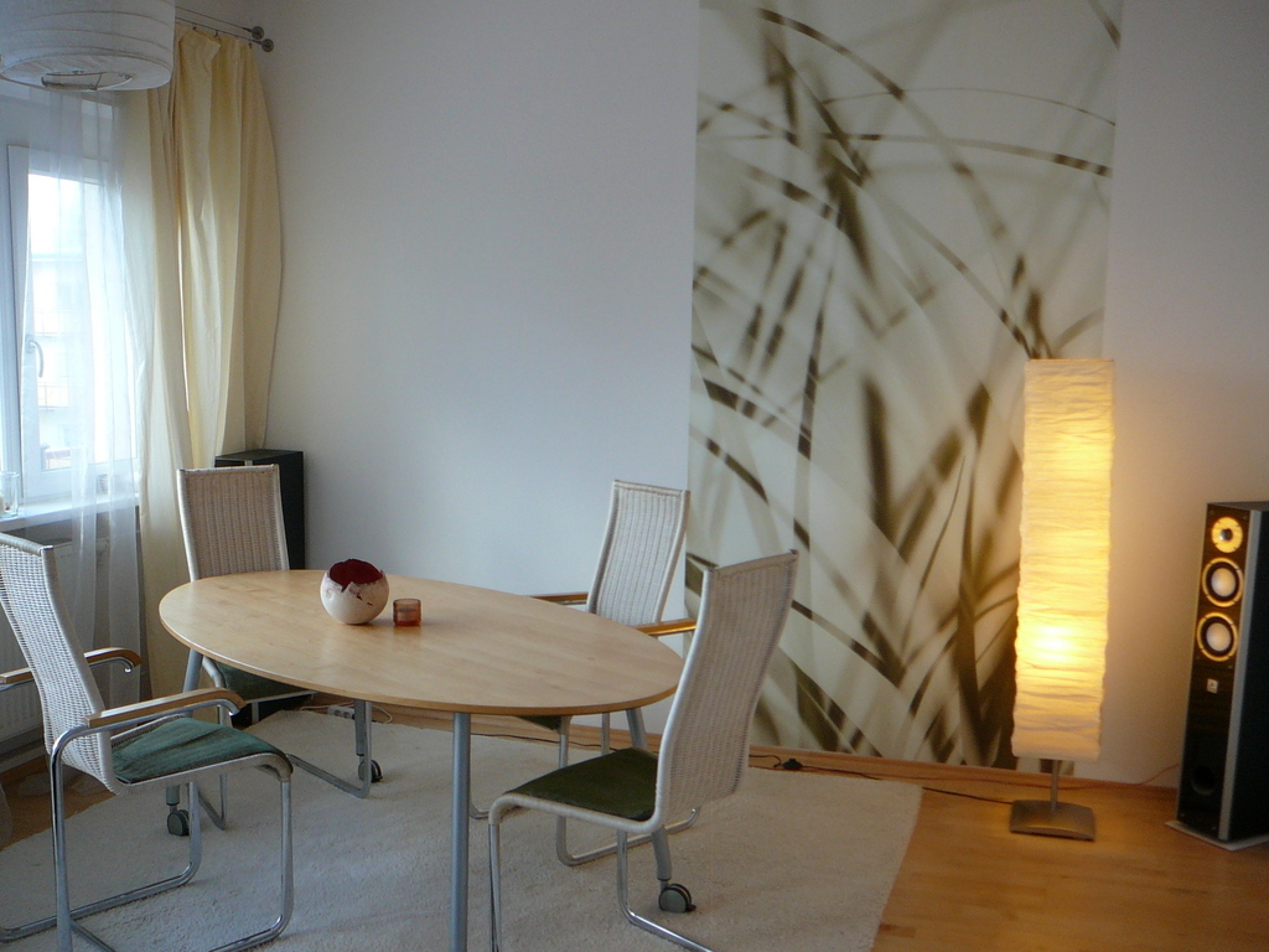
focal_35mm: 35
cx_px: 634
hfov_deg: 52.6
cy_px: 476
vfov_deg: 40.7
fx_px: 1283
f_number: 2.8
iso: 100
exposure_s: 1/40
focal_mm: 5.2
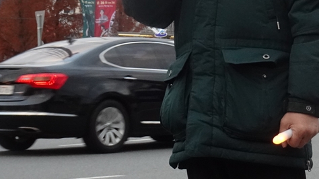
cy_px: -17
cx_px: 237
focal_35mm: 161
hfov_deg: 13.3
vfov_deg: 7.5
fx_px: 1361
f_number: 5
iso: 400
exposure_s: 1/80
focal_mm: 11.2
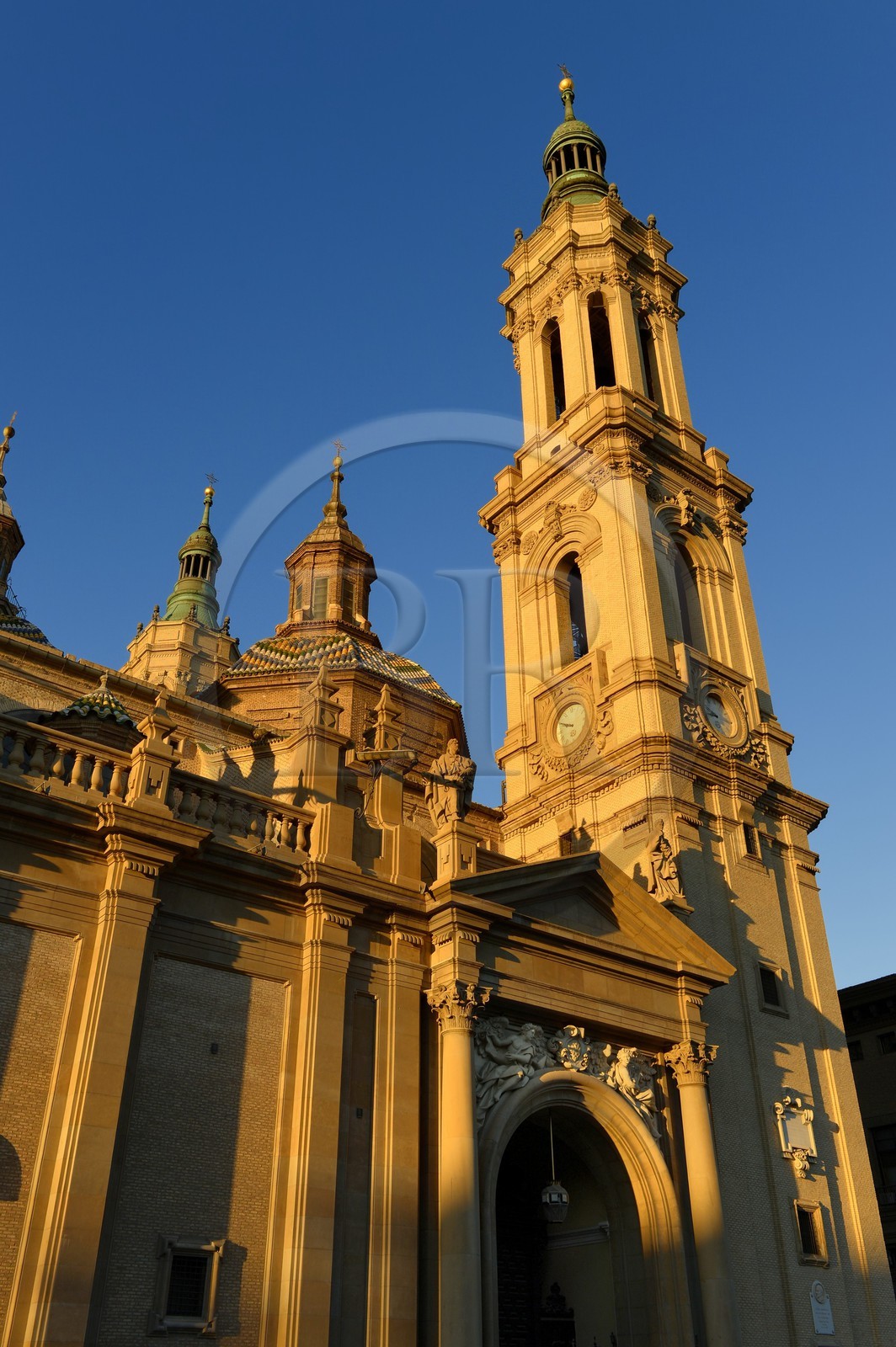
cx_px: 448
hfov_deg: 44.9
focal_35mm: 29
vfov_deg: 63.7
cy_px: 674
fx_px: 1084
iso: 200
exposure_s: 1/160
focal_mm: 29
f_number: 10
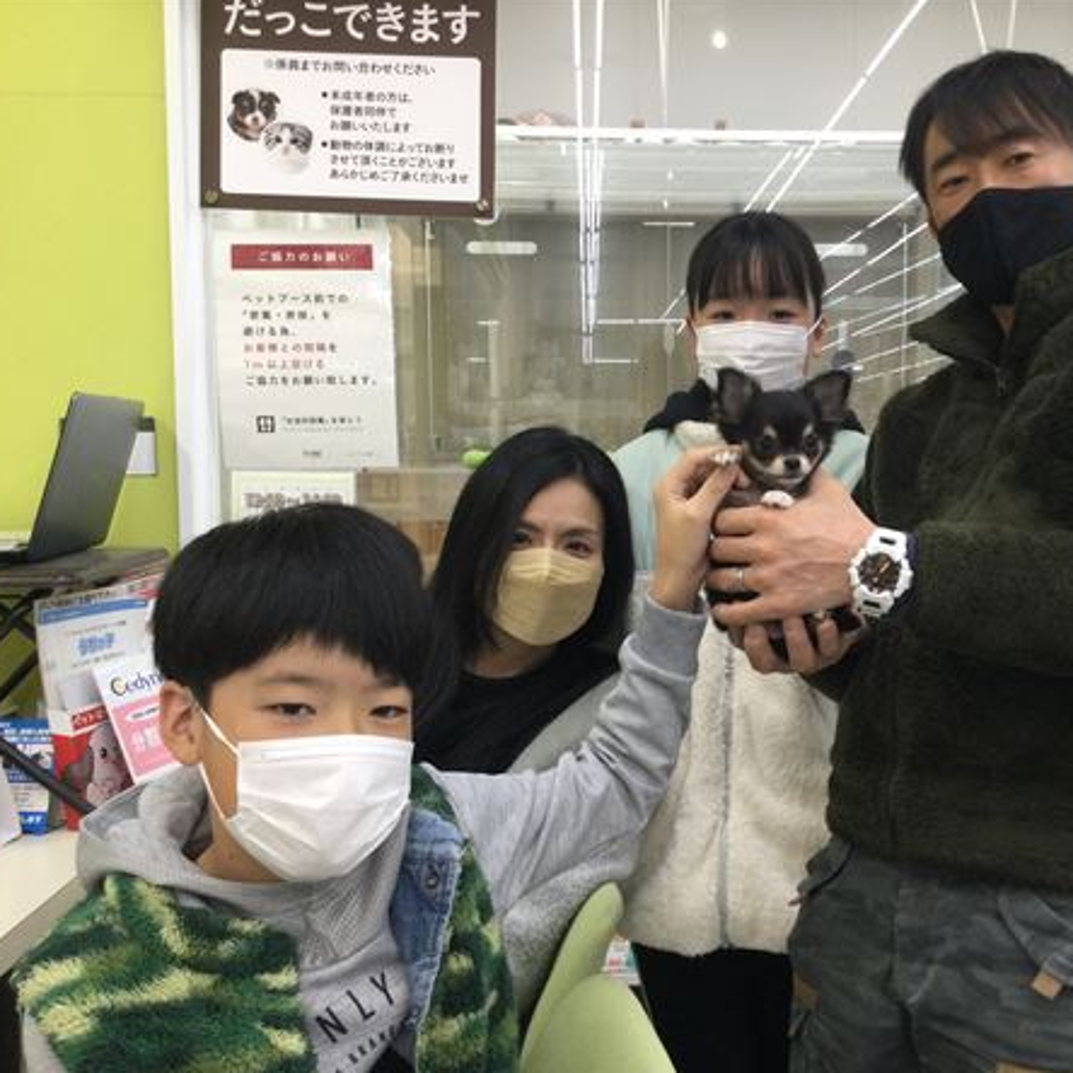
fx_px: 1298
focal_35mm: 37
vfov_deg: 44.9
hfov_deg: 44.6
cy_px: 534
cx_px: 657
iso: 50
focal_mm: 3.3
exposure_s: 1/30
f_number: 2.4
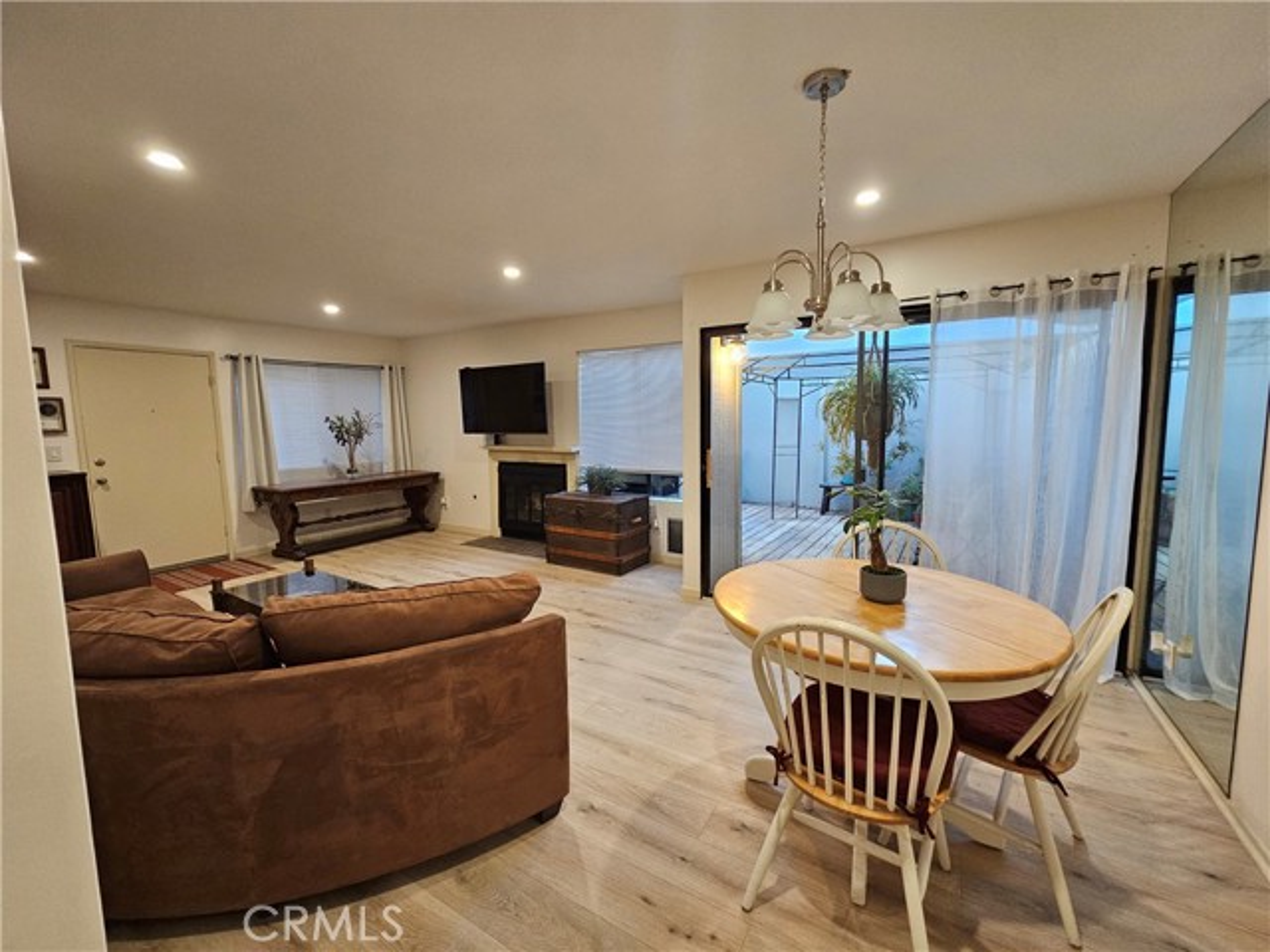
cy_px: 476
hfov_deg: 106.2
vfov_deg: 89.9
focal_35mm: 13
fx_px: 477
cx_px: 635
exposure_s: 1/60
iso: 320
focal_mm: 2.2
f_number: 2.2
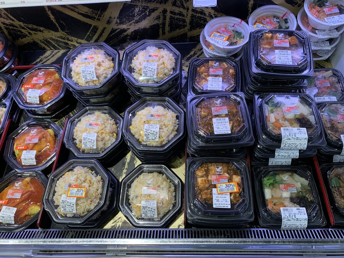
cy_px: 129
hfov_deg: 67.3
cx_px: 172
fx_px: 258
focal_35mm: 26
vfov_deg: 53.1
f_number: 1.8
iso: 50
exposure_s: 1/122
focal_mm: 4.25
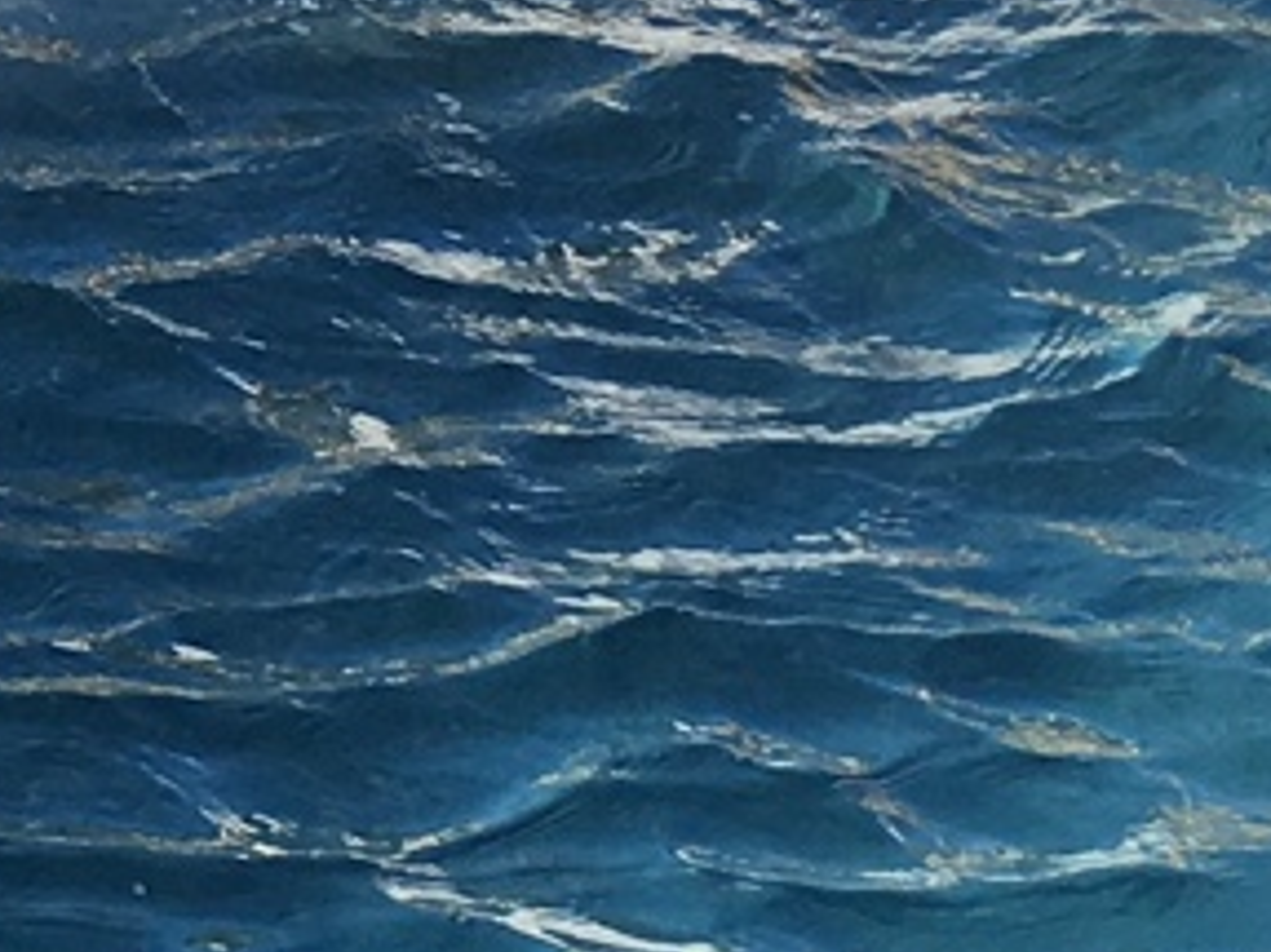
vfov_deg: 7.3
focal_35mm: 204
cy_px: 257
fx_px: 7487
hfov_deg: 8.9
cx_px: -1696
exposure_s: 1/746
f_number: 2.2
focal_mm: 4.15
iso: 25
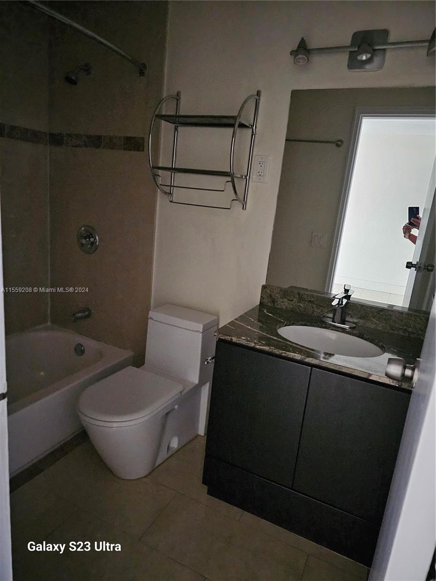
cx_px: 218
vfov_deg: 73.9
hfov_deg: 58.9
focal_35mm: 23
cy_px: 290
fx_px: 386
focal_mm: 6.3
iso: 2000
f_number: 1.7
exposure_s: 1/34
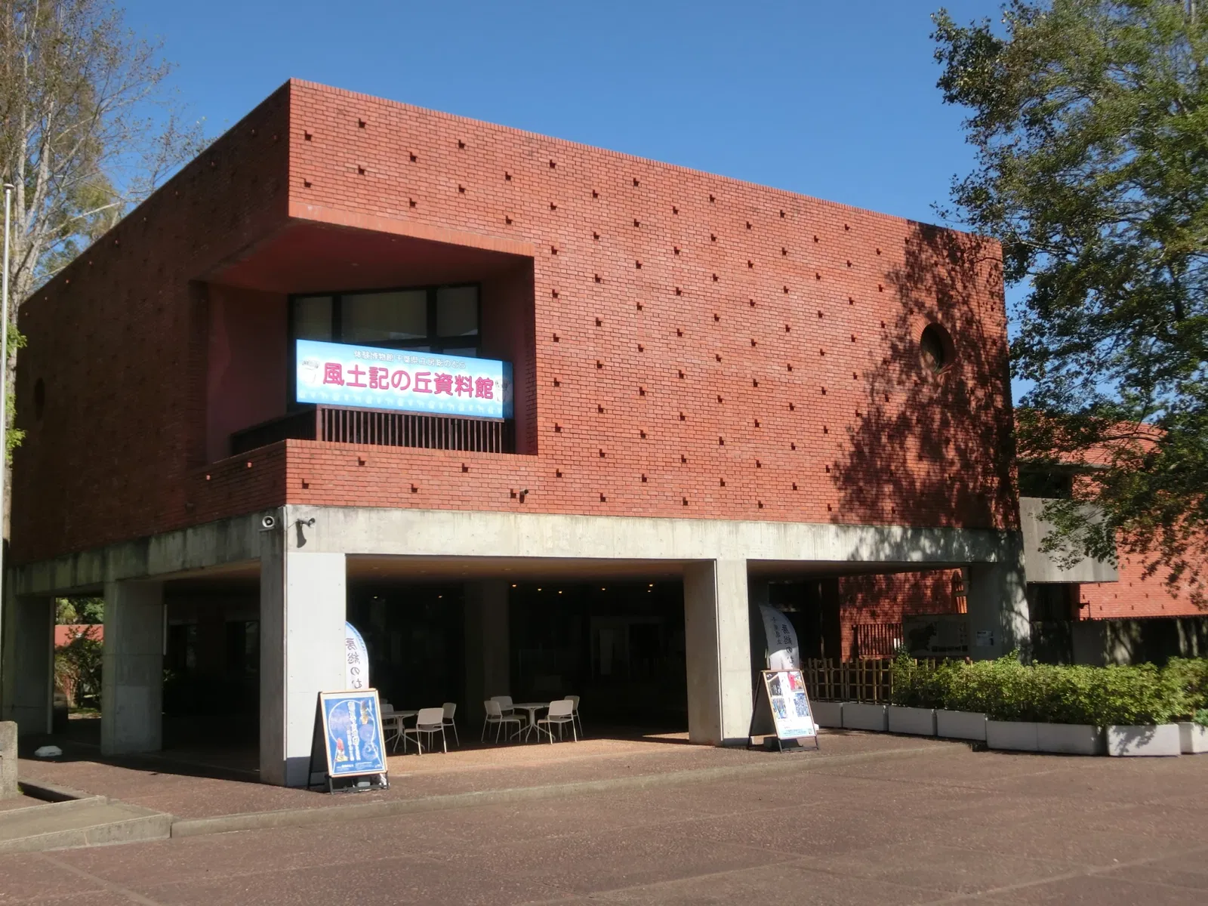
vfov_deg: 36.0
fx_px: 1396
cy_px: 453
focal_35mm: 40
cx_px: 604
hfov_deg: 46.8
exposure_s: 1/800
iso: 80
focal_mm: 7.15
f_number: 4
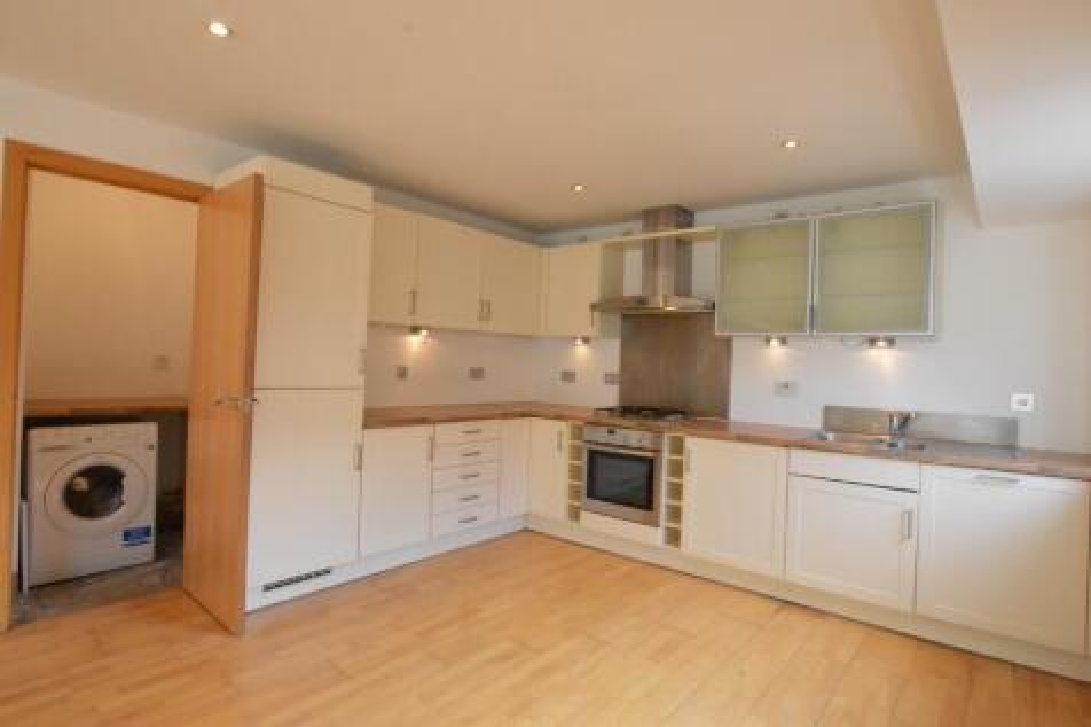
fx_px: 545
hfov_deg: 90.0
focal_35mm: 18
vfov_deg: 67.3
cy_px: 364
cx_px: 546
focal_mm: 12
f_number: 14
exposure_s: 1/60
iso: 3200
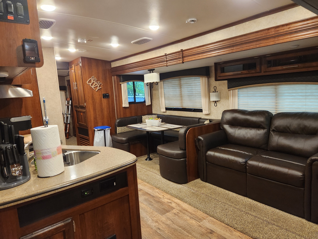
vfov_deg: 58.9
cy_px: 120
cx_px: 159
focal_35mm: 23
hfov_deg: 73.9
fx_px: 211
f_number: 1.8
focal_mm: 5.4
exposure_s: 1/60
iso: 640
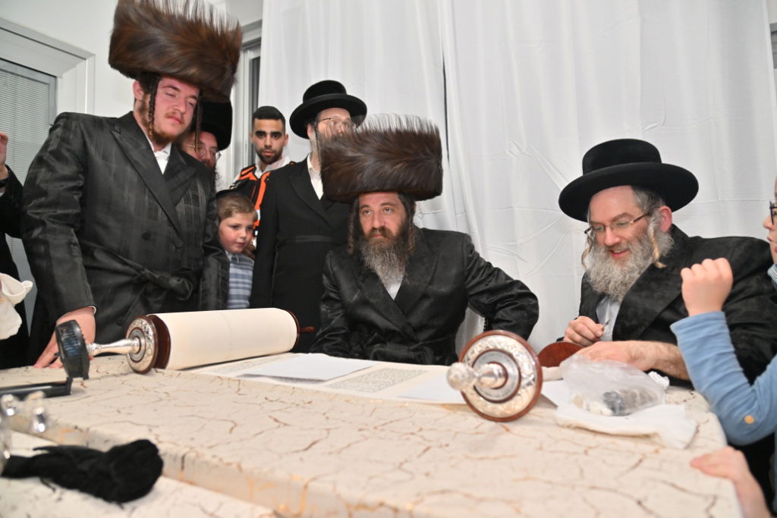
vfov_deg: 53.1
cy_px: 259
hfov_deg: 73.7
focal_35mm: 24
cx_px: 388
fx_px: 518
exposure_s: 1/160
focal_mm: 24
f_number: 4
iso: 800
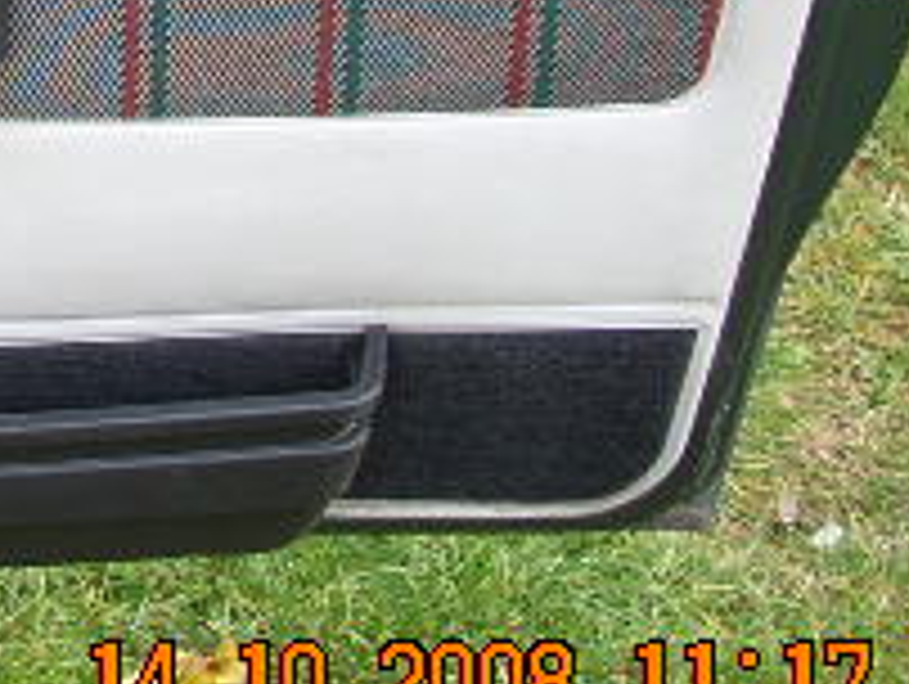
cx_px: -441
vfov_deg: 12.4
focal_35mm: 117
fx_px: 3076
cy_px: -171
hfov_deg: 15.5
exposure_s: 1/57.5
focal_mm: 6.2
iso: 64
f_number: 2.8
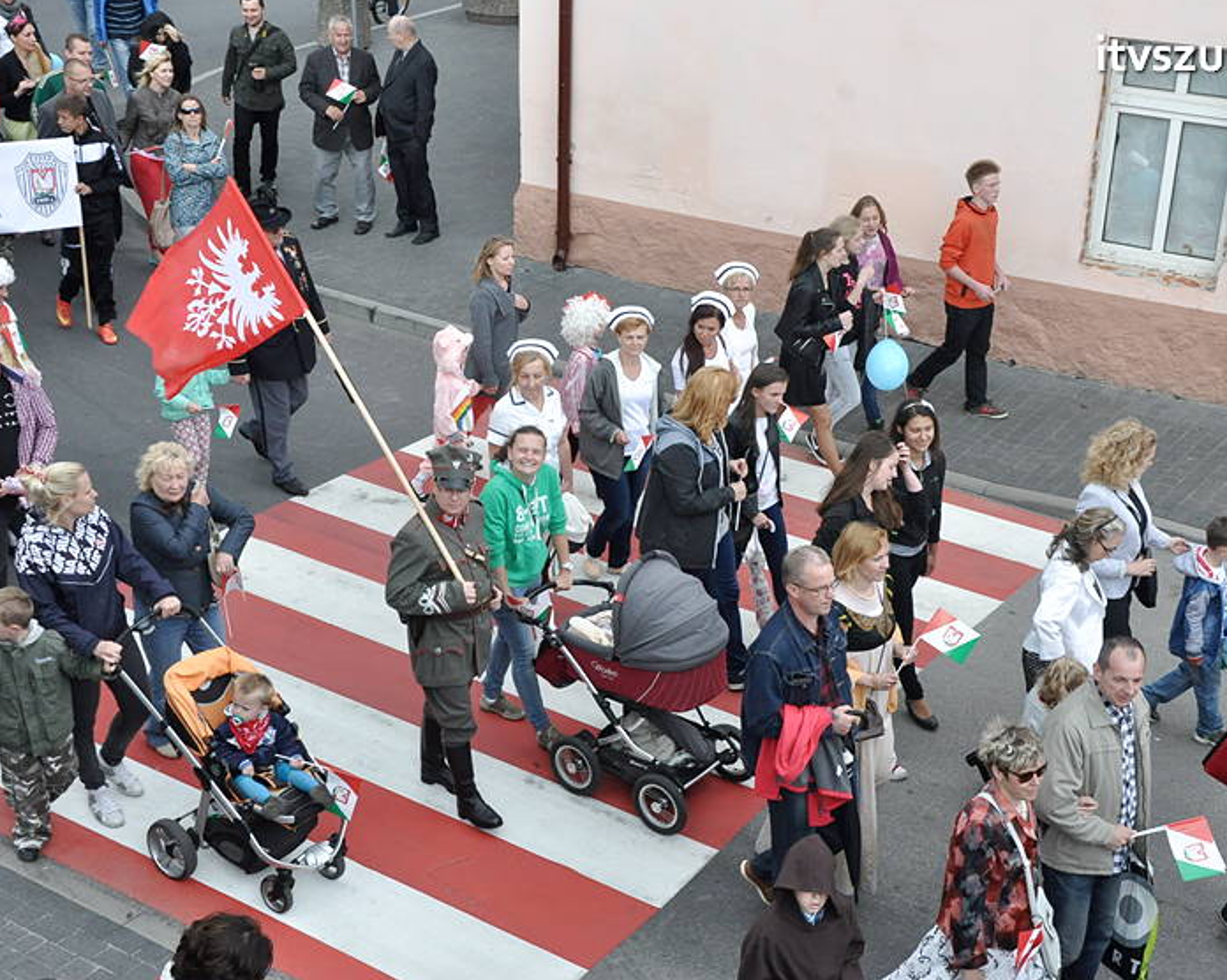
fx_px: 1996
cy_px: 493
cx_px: 636
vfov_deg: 27.6
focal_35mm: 55
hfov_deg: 34.2
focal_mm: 32
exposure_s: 1/400
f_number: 10
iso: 1250
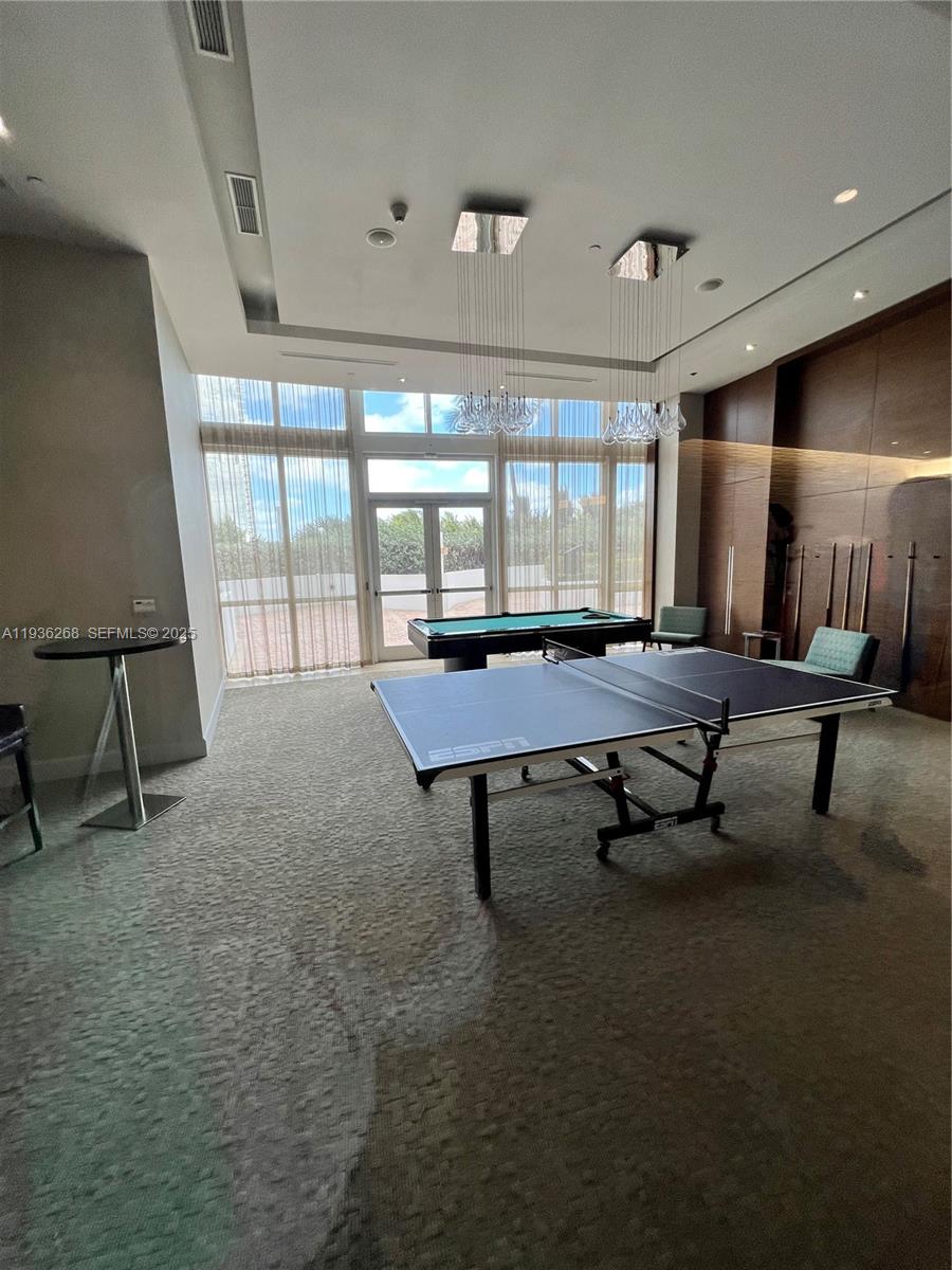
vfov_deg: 106.2
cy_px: 635
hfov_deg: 89.9
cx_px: 476
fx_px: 477
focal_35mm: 13
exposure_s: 1/122
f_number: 1.8
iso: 50
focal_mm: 1.57
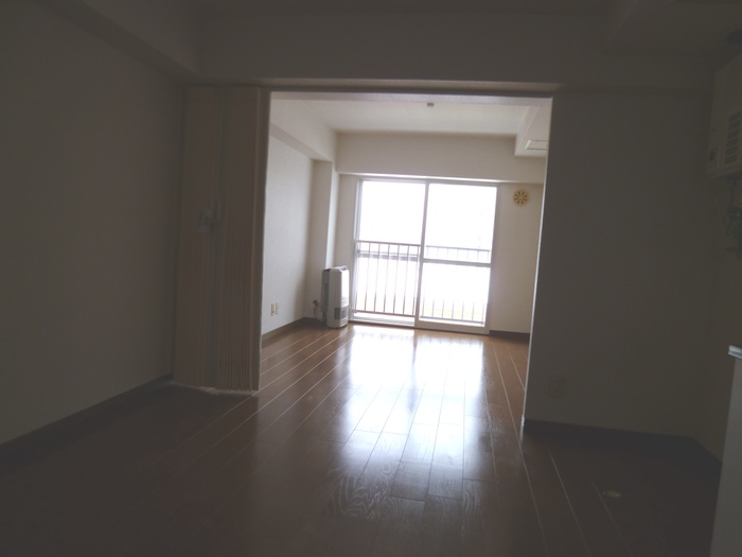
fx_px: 514
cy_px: 278
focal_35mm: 24
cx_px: 371
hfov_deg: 71.6
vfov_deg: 56.8
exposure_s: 1/160
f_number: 2.5
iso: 100
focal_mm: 4.3
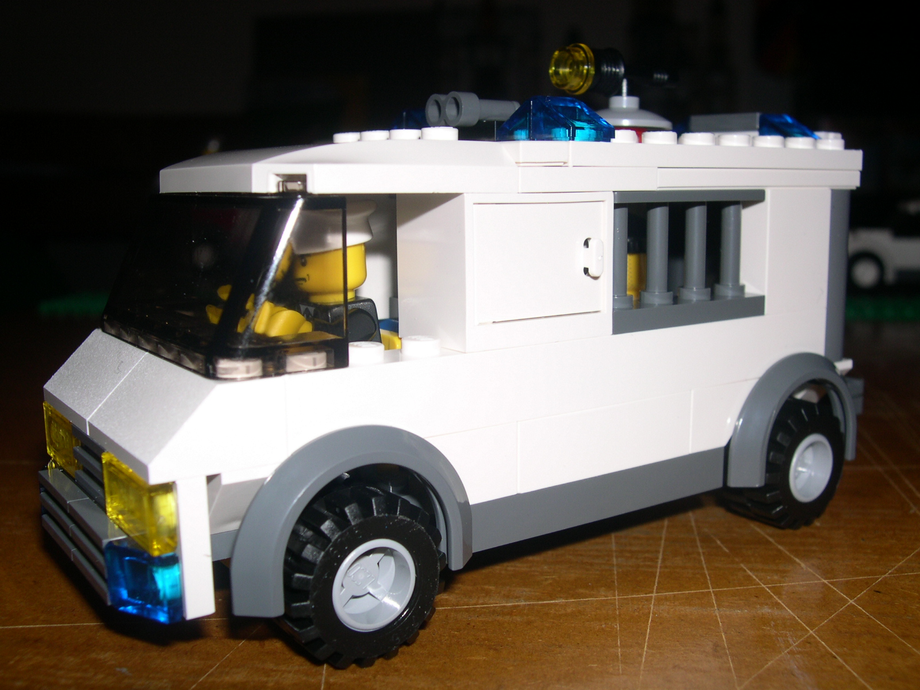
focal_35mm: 38
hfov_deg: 49.0
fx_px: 1010
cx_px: 460
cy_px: 345
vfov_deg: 37.7
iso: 100
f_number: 7.6
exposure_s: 1/60
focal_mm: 8
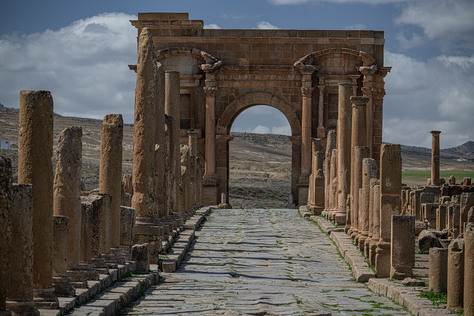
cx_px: 237
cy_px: 158
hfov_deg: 11.7
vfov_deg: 7.8
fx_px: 2304
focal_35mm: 175
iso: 100
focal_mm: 175
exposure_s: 1/200
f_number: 7.1
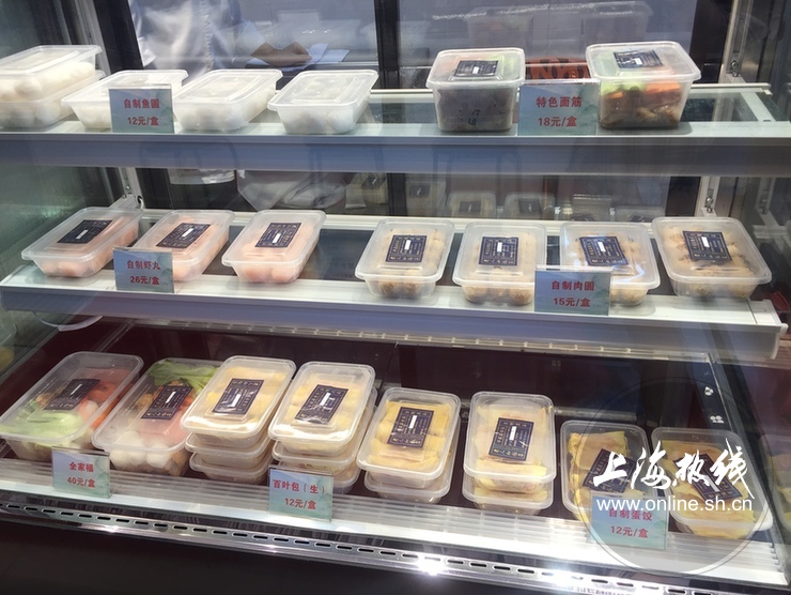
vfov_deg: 48.3
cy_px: 298
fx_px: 663
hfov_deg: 61.6
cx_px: 396
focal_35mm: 29
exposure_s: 1/50
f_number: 2.2
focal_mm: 4.15
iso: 32
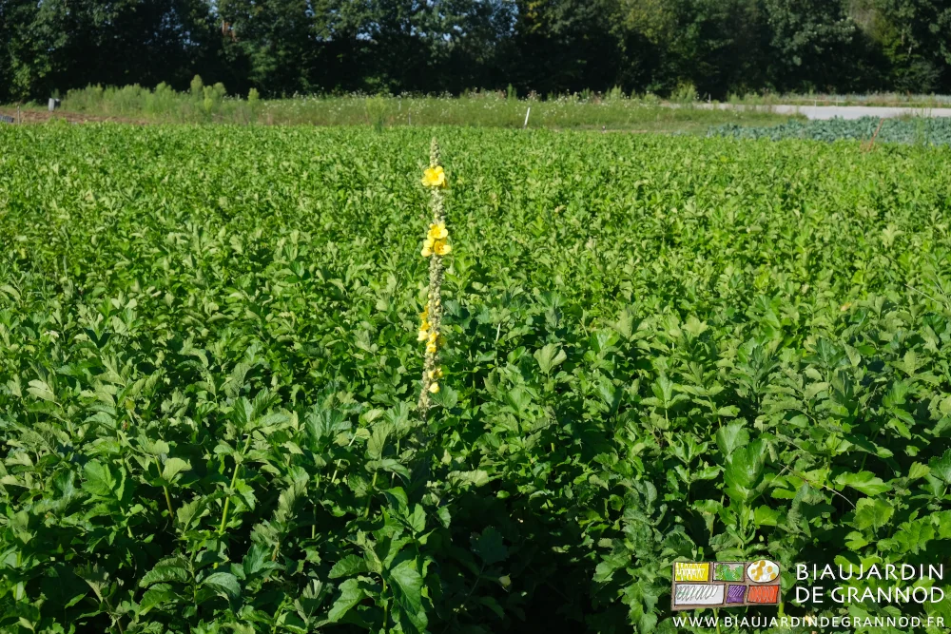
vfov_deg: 26.5
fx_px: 1347
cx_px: 476
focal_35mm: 51
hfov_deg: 38.9
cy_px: 317
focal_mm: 34.3
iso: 160
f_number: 7.1
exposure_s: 1/320
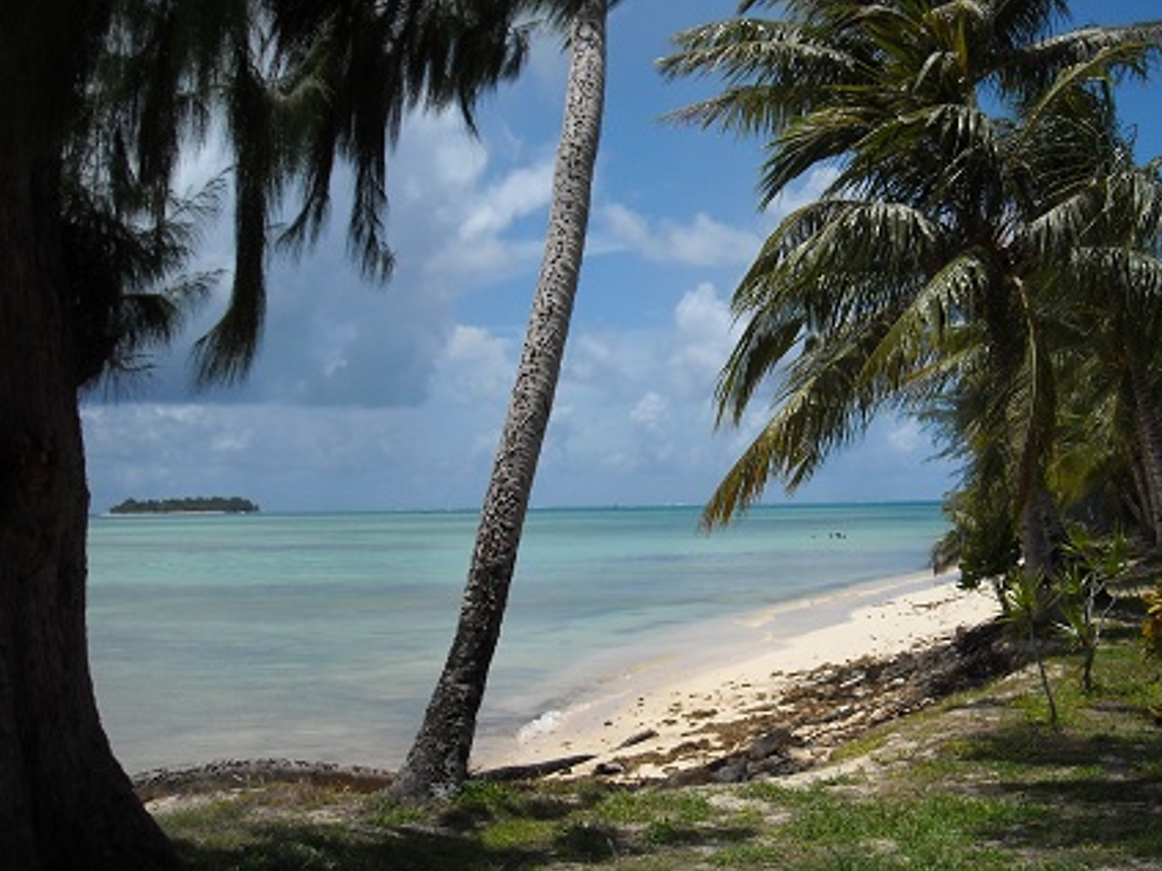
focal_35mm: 51
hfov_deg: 37.4
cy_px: 492
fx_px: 1711
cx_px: 657
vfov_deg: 28.5
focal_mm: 7.1
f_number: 6.1
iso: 64
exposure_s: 1/544
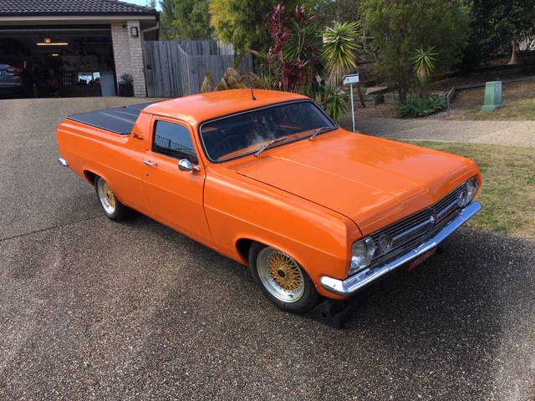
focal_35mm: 29
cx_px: 268
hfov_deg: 61.7
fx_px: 448
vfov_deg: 48.2
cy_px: 200
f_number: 2.2
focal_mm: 4.15
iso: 25
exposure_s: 1/503
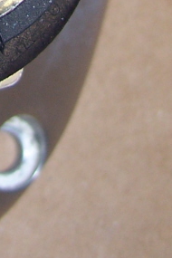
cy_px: -341
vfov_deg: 8.7
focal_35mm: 216
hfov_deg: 6.2
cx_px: -163
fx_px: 1548
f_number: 2.8
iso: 80
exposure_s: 1/60
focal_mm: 7.8
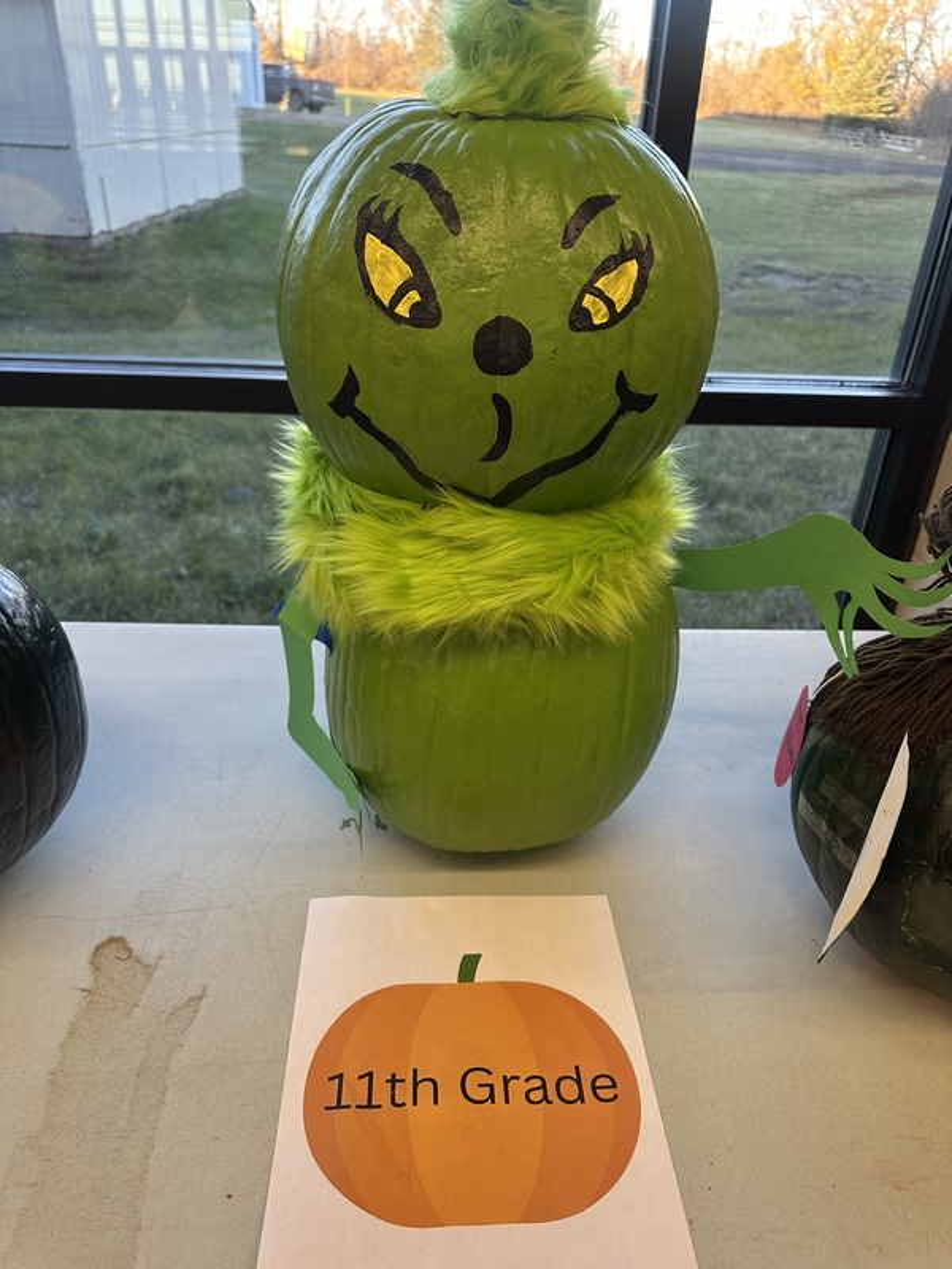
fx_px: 880
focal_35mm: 24
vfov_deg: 71.6
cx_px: 476
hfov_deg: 56.8
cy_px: 634
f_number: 1.78
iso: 200
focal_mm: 6.86
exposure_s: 1/120
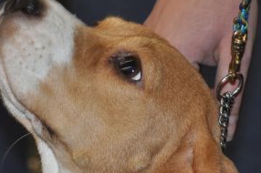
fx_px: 2477
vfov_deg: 4.0
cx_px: 64
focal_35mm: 342
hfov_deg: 6.0
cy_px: 144
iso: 800
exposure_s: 1/60
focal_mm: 102
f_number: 4.5
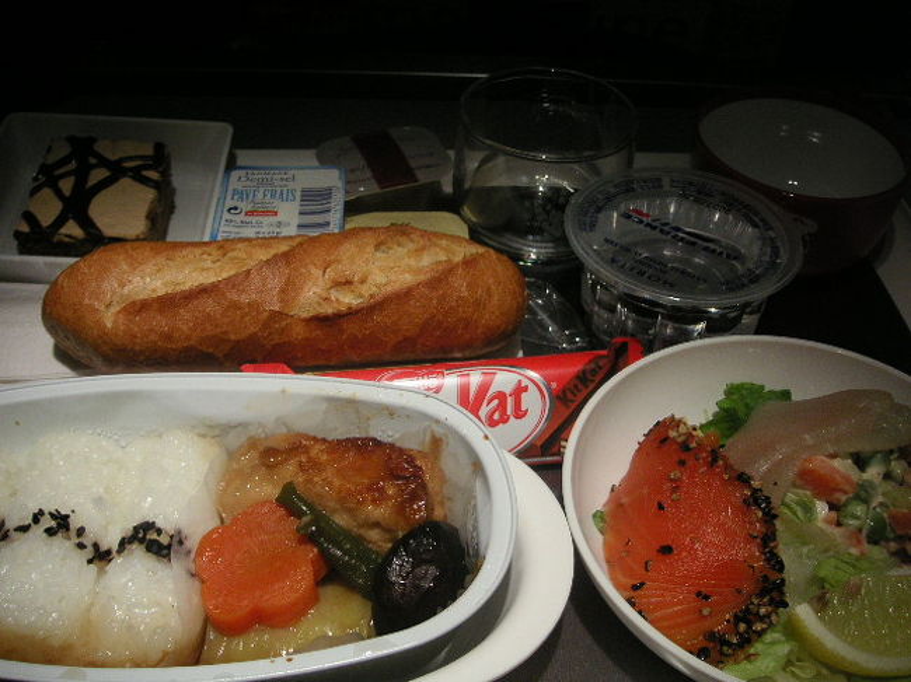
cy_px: 341
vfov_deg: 38.6
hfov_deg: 50.2
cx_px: 456
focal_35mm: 37
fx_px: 973
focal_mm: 6.1
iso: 100
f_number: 2.8
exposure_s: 1/45
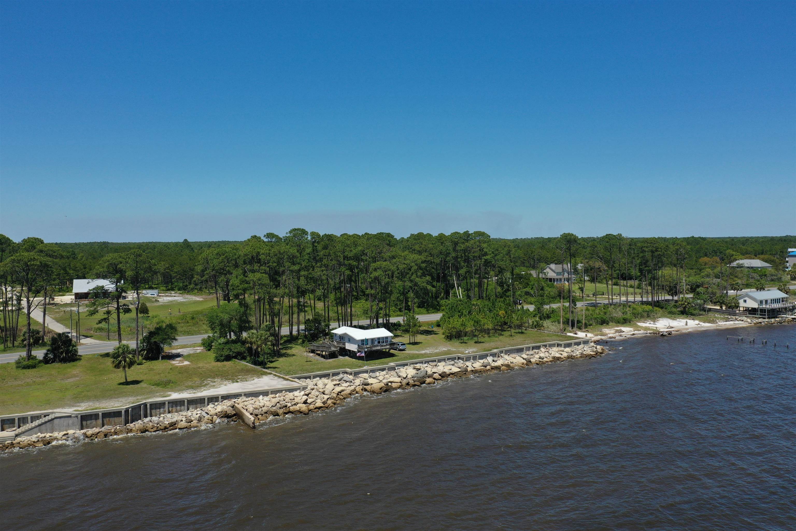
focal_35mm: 28
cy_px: 266
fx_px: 619
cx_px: 398
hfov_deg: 65.5
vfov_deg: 46.4
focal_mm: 10.26
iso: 100
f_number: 6.3
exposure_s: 1/500
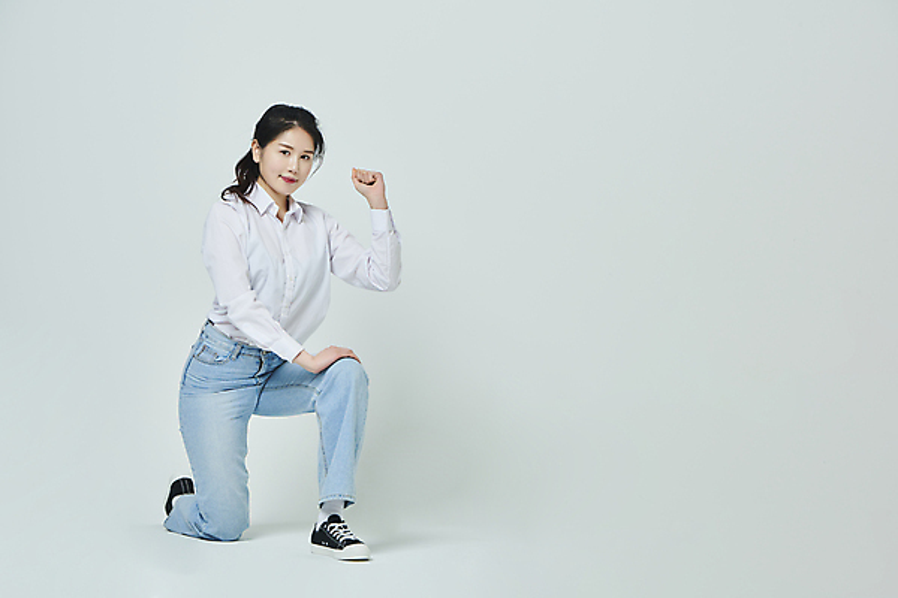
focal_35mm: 70
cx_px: 449
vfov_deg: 19.5
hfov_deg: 28.8
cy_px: 299
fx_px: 1746
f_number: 11
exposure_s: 1/125
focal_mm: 70
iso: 100
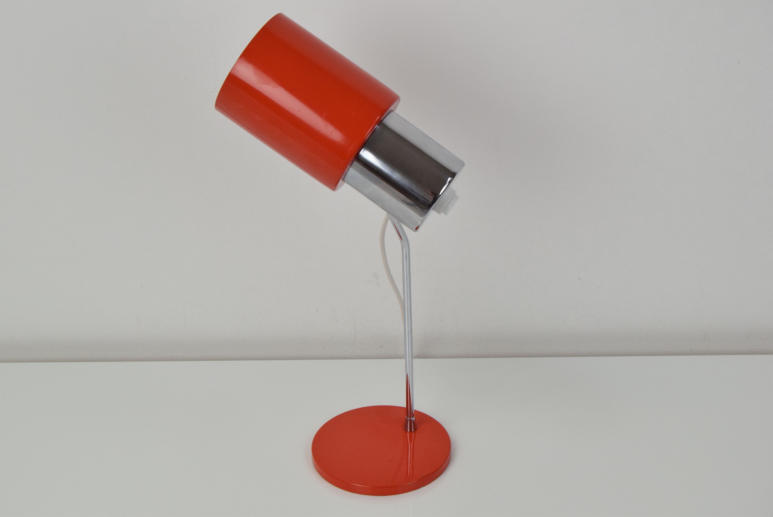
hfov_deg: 29.8
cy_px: 258
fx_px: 1450
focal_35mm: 68
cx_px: 386
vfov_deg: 20.2
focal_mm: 45
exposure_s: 1/320
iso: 1600
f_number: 9
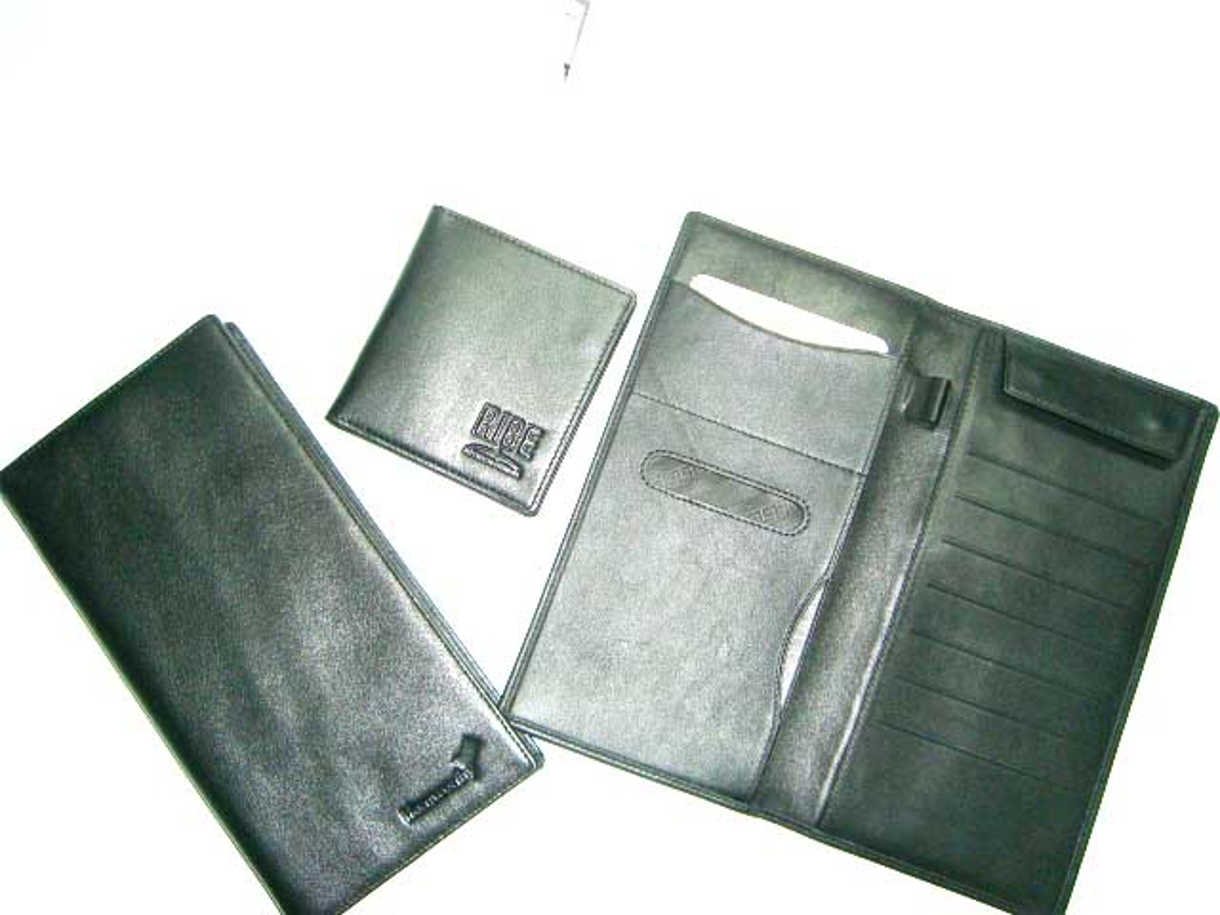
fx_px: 1339
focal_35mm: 38
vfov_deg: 37.7
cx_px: 610
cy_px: 458
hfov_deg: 49.0
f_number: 2.7
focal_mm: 6.2
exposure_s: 1/60
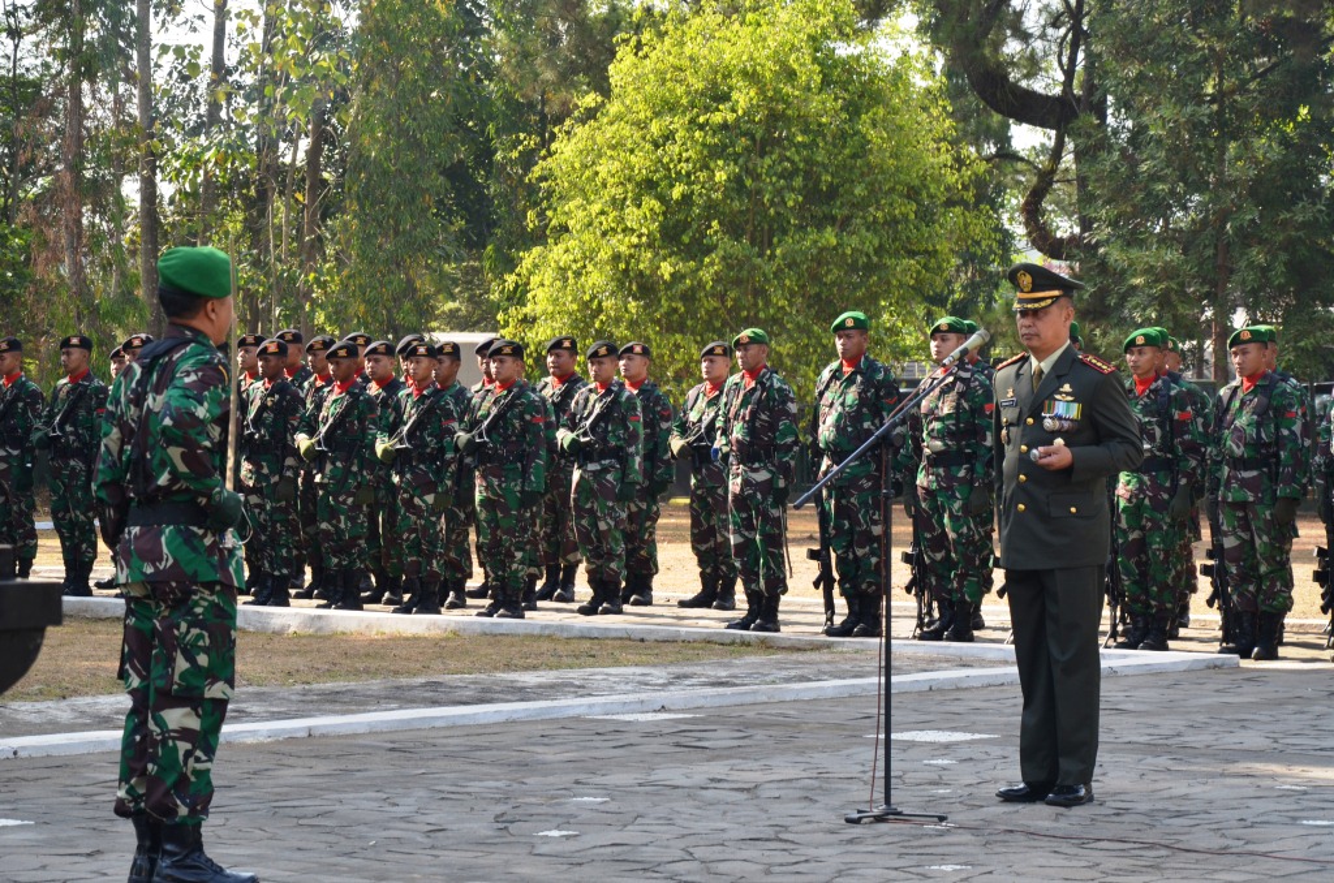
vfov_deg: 12.1
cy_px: 442
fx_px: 4160
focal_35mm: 112
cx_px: 667
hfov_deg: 18.2
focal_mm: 75
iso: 160
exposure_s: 1/125
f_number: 9
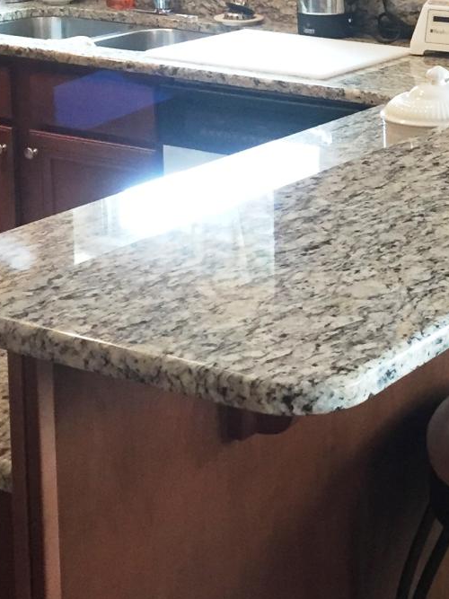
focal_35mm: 87
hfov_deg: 16.5
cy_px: 107
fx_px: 1505
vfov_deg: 22.2
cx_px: 473
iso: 160
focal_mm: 4.15
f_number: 2.2
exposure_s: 1/30
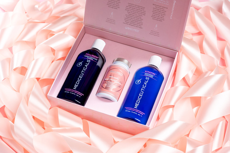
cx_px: 115
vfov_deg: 16.1
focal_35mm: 85
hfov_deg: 23.9
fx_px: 543
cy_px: 76
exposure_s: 1/160
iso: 250
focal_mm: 85
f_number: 8
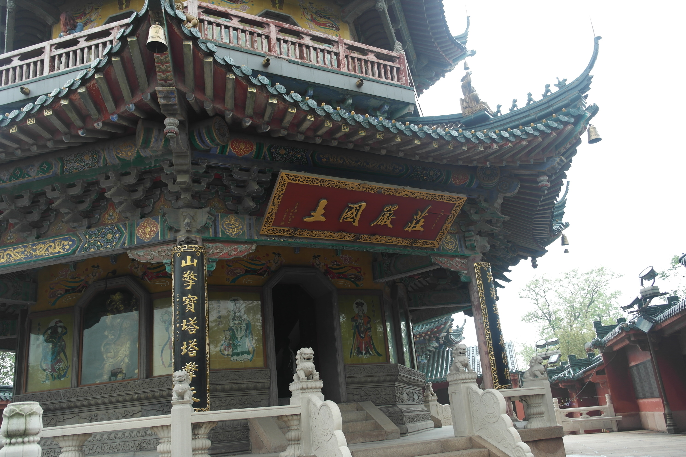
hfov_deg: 61.9
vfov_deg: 43.6
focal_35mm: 30
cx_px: 343
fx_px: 572
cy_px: 228
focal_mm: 20
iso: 100
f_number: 4
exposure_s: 1/100
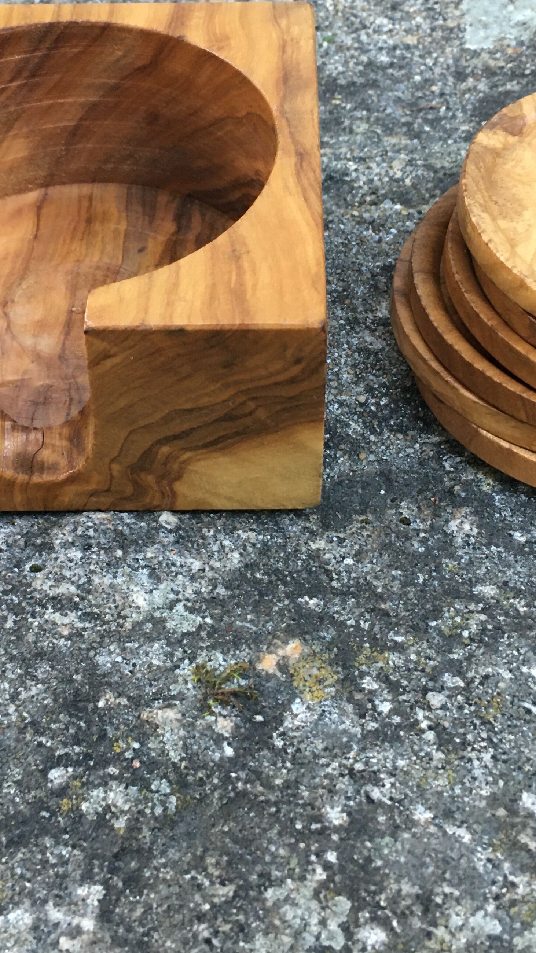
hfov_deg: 24.4
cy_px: 406
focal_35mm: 49
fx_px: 1238
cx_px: 247
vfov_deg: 42.0
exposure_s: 1/33
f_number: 2.2
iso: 125
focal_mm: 4.15
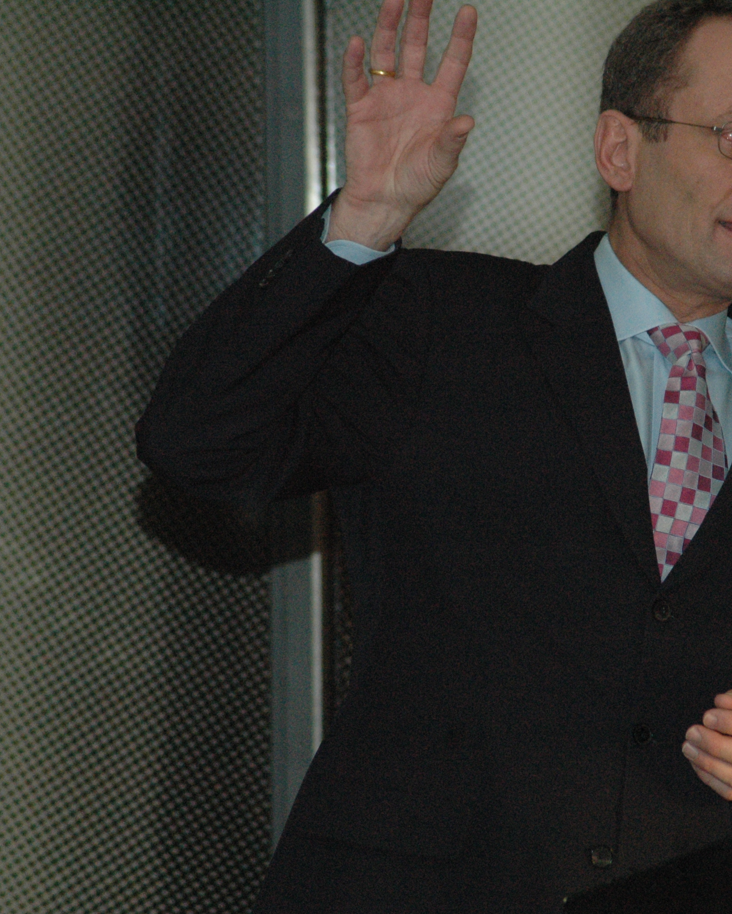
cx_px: 670
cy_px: 458
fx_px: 10913
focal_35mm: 403
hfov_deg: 3.8
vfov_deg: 4.8
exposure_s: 1/60
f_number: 5.6
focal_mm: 190
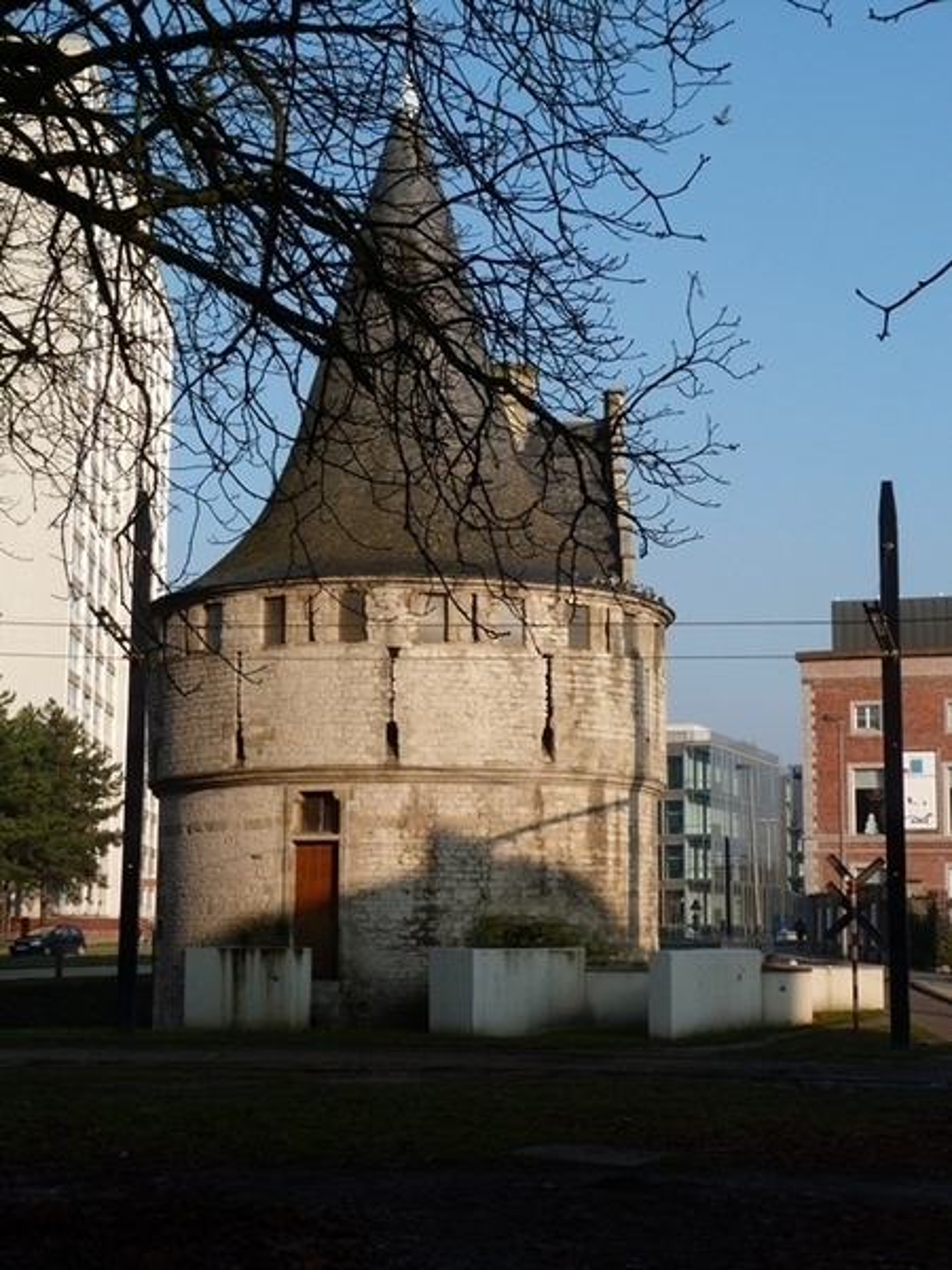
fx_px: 1870
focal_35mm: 51
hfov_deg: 28.6
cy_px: 635
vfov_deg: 37.5
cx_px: 476
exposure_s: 1/250
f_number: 5.6
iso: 80
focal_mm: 9.2
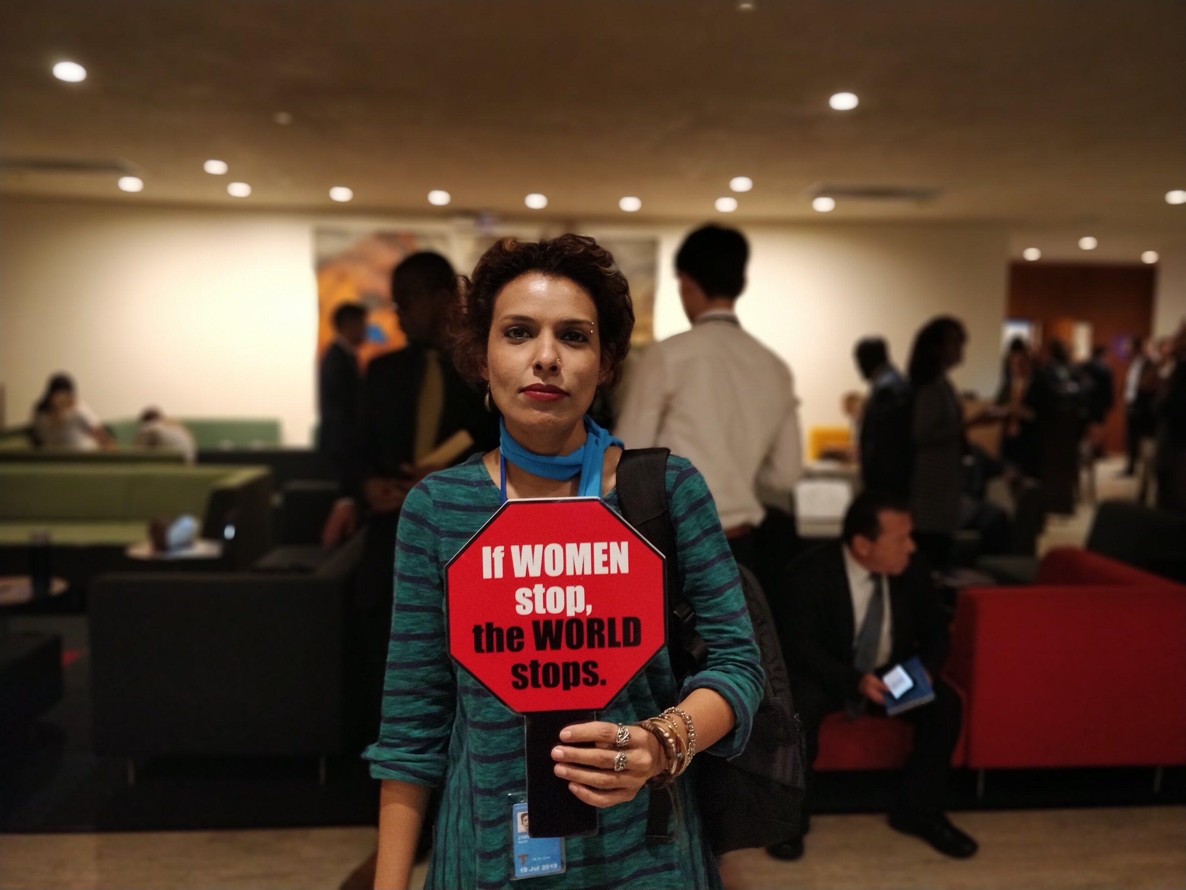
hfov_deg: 71.6
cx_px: 593
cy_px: 445
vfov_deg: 56.8
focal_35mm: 24
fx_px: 822
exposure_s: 1/33
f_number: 1.7
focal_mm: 4.1
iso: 1000
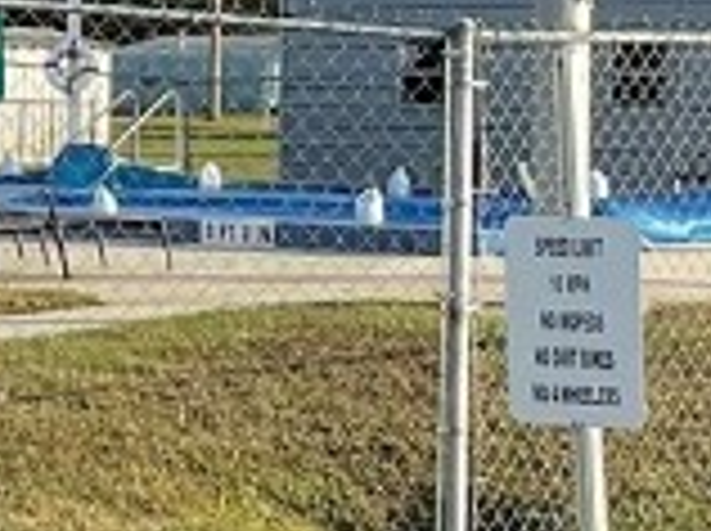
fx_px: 3856
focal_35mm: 188
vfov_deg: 7.9
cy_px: 176
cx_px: 4
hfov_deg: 10.5
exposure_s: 1/1490
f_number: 1.8
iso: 16
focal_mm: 3
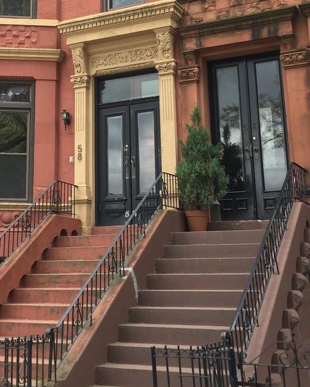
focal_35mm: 60
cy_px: 84
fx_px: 688
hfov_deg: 25.1
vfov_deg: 30.8
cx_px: 76
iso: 32
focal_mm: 4.15
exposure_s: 1/196
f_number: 2.2
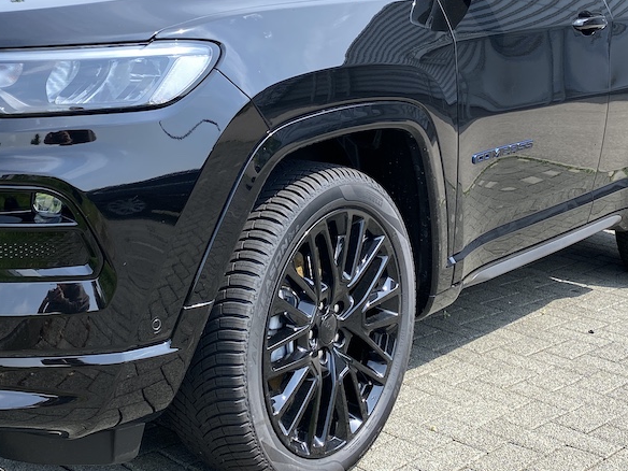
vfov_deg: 24.8
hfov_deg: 33.7
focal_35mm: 57
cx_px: 263
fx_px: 1034
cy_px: 39
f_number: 1.8
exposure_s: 1/1114
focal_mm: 4.25
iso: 32
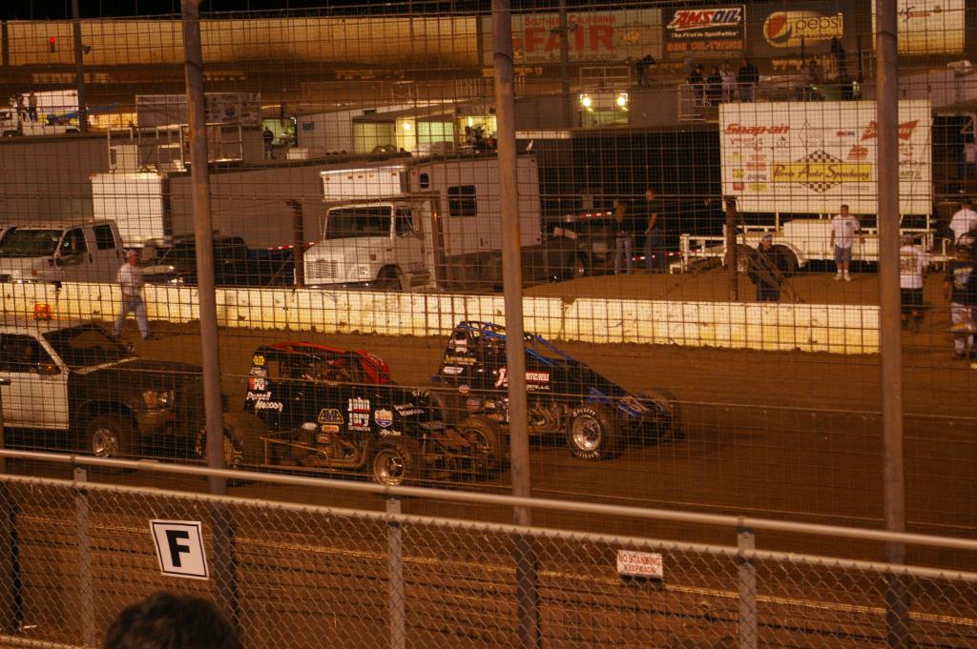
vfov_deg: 16.5
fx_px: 2237
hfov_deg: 24.6
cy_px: 324
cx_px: 488
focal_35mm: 82
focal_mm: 55
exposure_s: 1/13
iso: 800
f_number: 5.6
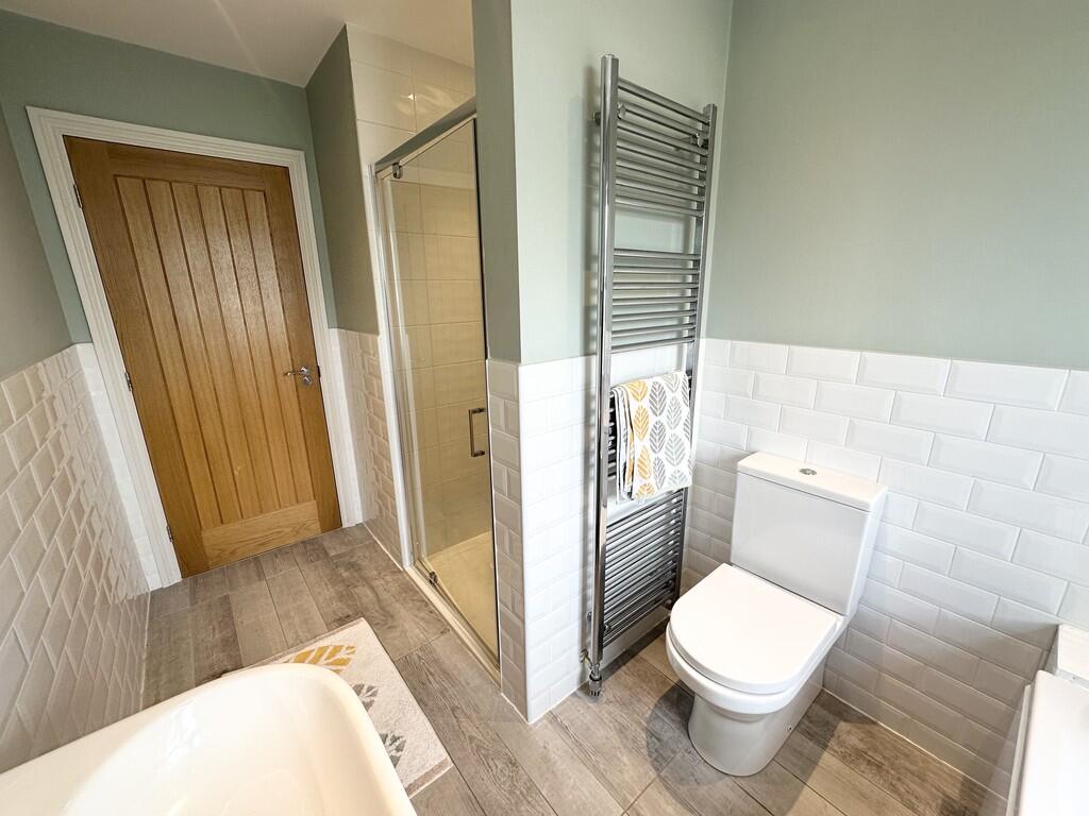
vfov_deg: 85.7
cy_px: 408
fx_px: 440
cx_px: 544
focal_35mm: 14
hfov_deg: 102.1
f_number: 2.2
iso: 80
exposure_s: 1/100
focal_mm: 2.22
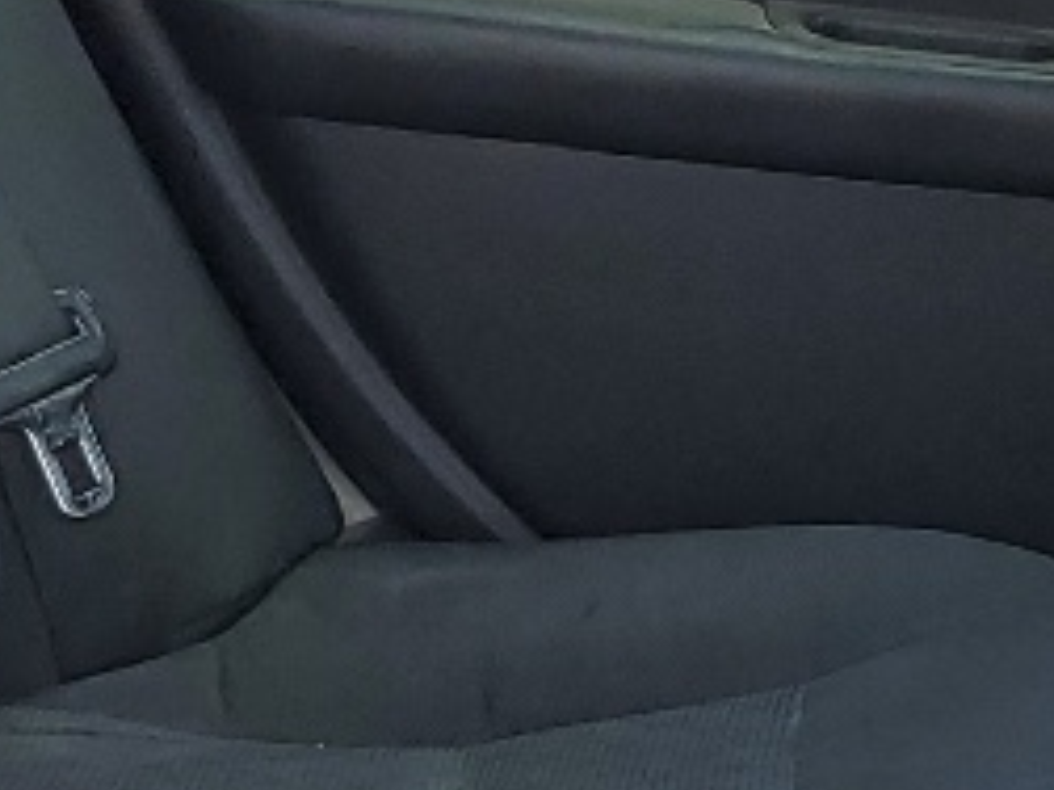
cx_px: 878
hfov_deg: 11.9
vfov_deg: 8.9
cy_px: 618
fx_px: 5052
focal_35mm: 166
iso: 50
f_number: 1.5
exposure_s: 1/357
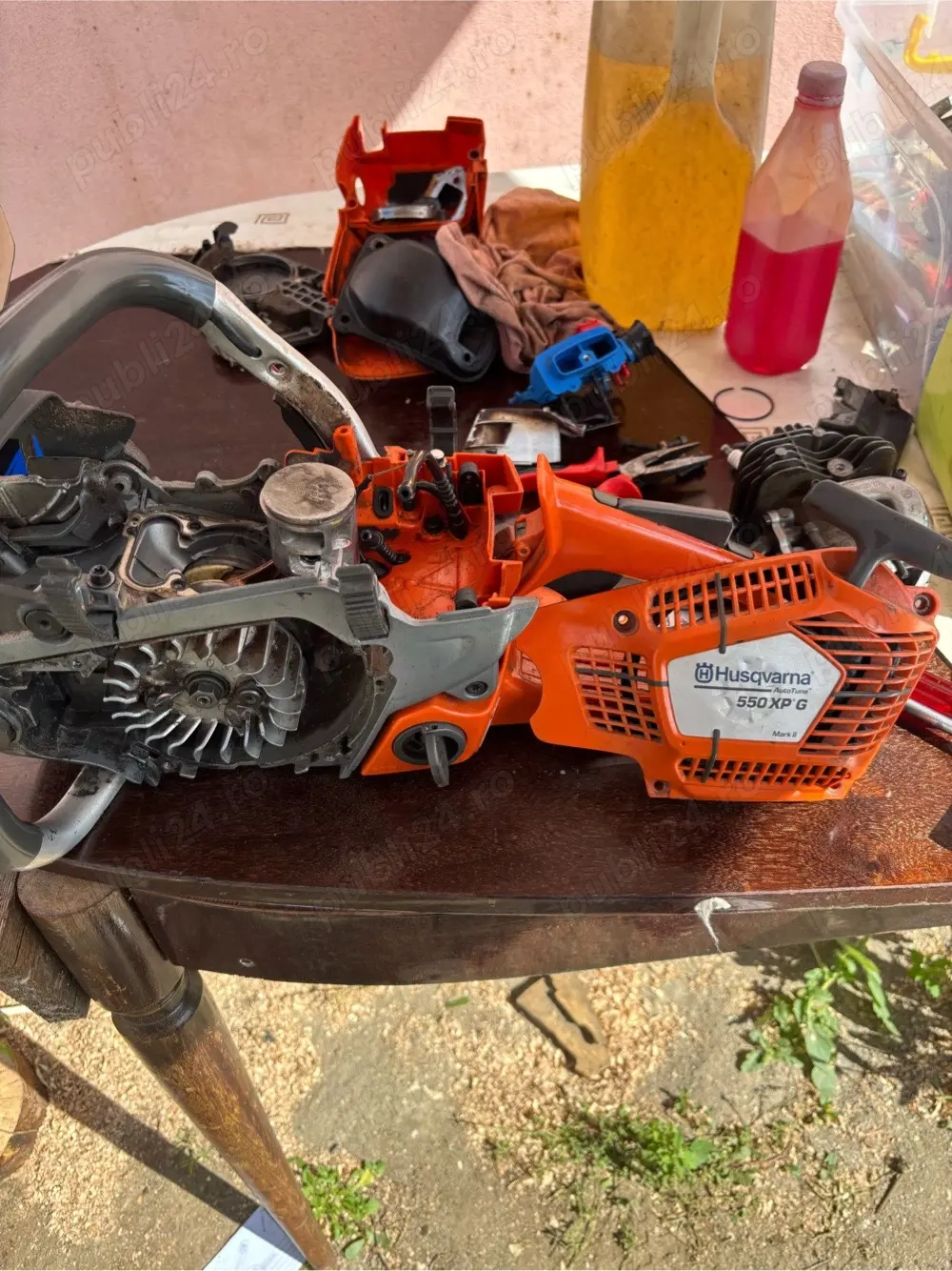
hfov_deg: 53.0
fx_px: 954
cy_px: 636
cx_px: 476
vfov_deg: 67.3
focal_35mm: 26
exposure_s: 1/732
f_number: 1.6
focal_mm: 5.96
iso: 50
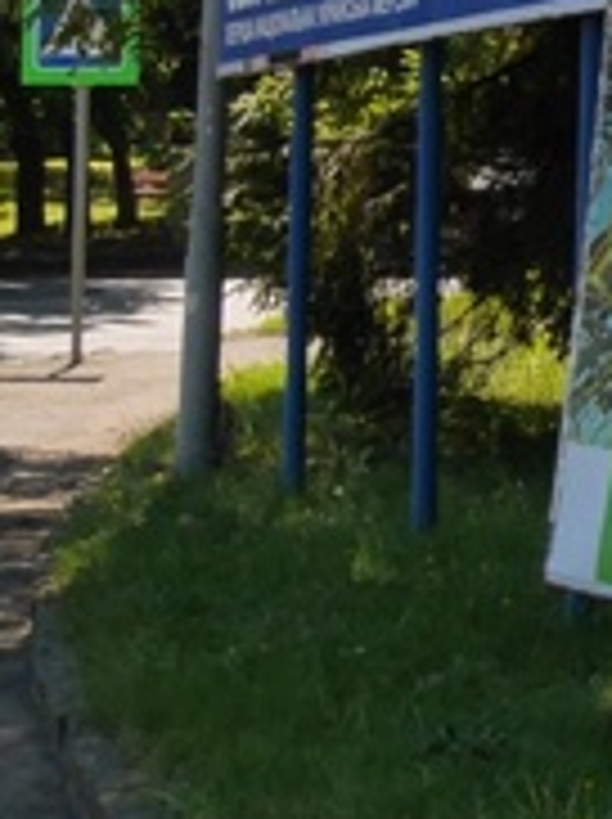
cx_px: 1728
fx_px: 4797
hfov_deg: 6.7
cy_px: -52
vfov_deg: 9.7
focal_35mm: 203
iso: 200
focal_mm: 19
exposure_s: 1/400
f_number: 7.1
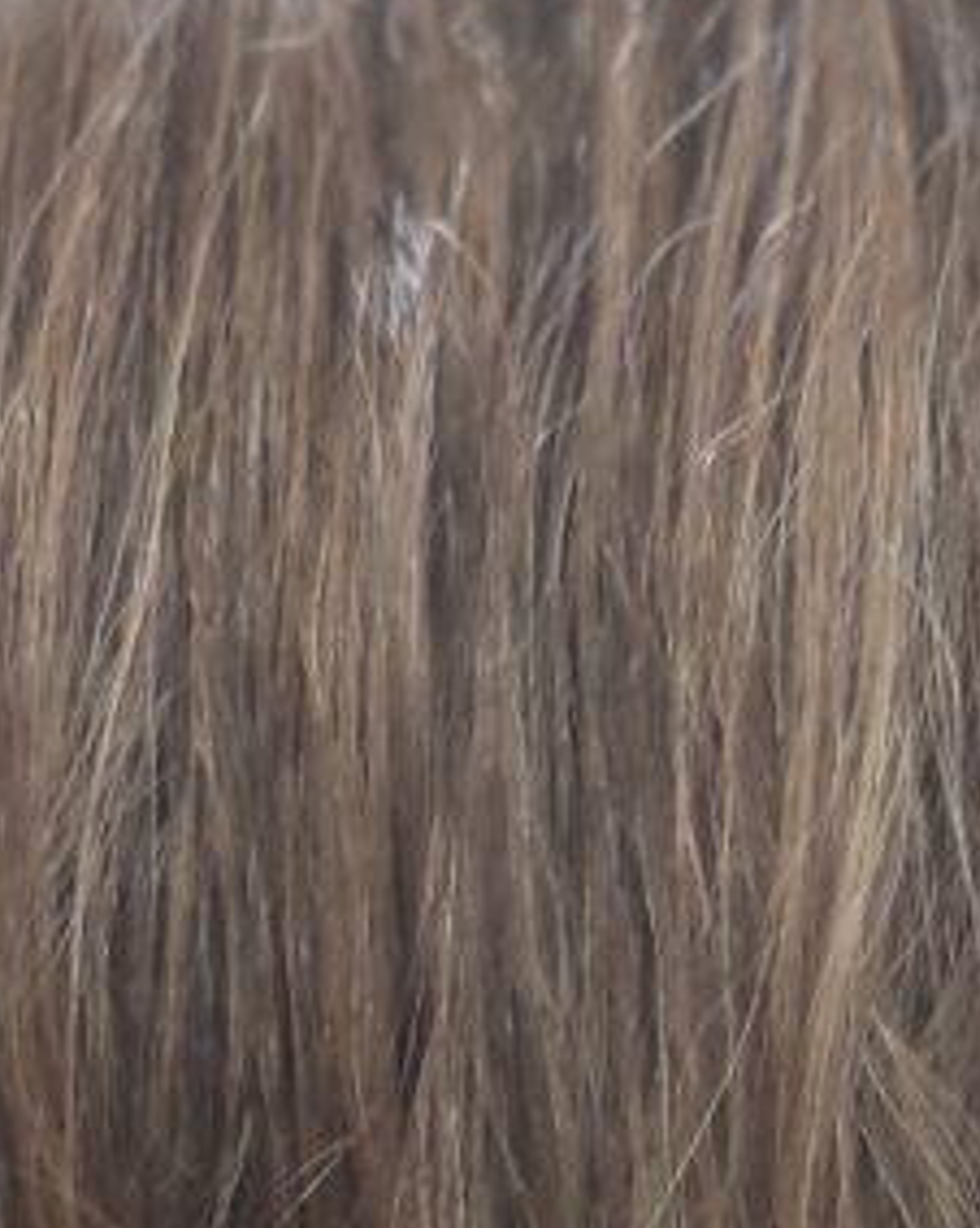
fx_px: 5263
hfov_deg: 10.6
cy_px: 1753
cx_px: 304
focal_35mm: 145
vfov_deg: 12.7
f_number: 2
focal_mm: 8.16
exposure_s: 1/100
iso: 122
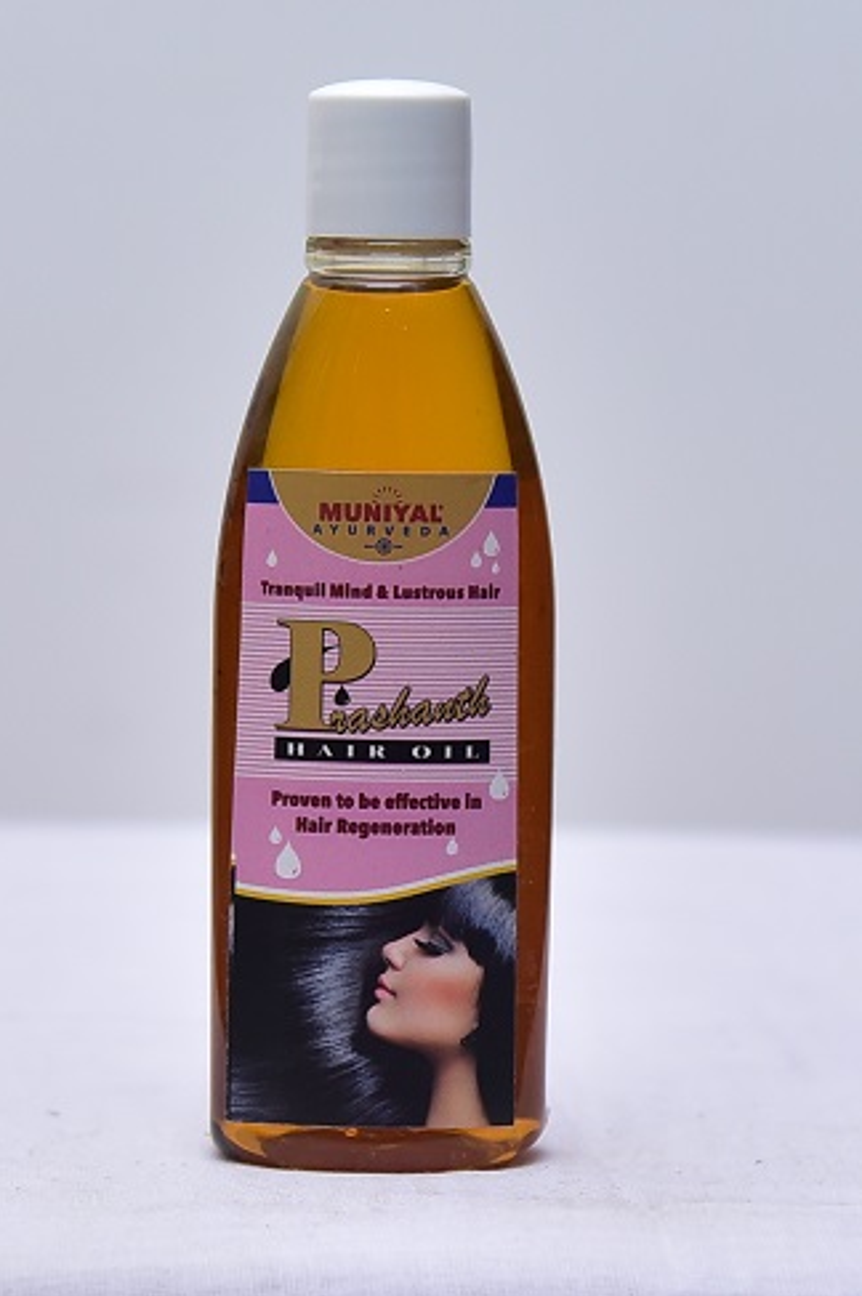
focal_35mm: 67
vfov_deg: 30.1
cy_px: 625
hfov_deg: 20.3
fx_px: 2410
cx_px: 410
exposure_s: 1/160
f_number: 4
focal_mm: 62
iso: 1250
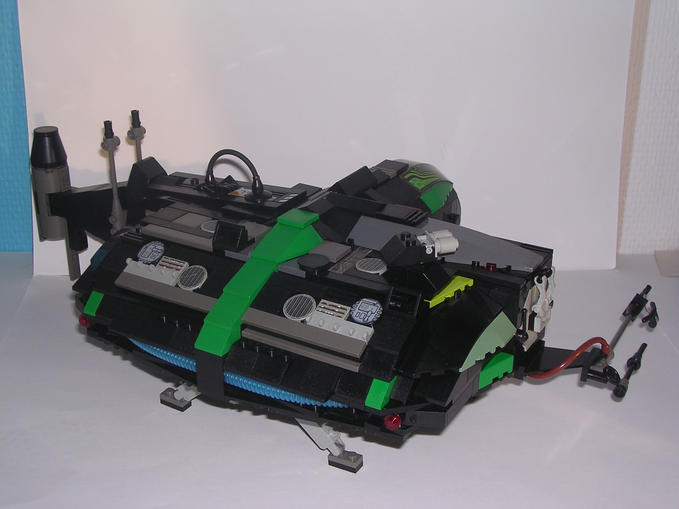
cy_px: 254
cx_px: 340
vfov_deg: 29.7
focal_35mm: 49
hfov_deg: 38.9
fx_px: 961
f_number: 3.1
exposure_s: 1/60.1
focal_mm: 7.5
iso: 100
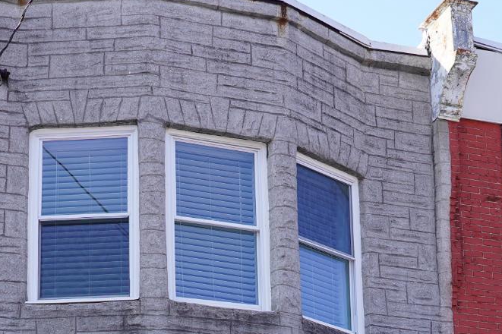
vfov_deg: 13.8
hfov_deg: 21.9
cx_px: 215
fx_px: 1296
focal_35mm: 93
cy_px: 501
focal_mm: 30
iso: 100
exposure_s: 1/100
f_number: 7.1
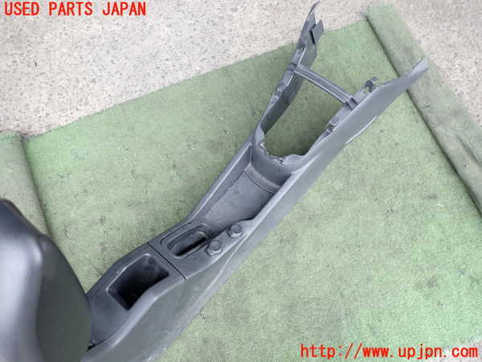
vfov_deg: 54.9
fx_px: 348
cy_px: 181
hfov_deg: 69.4
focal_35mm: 25
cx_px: 241
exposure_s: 1/60
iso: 160
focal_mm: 4.5
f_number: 2
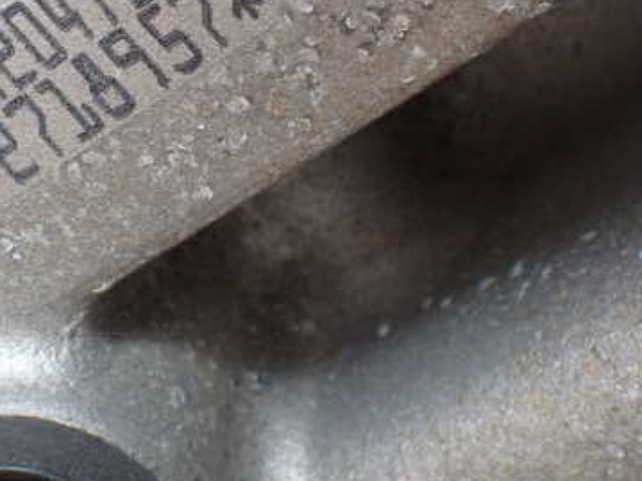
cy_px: 134
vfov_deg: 8.9
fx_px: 3096
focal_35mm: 167
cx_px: 191
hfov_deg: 11.8
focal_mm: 18
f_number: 4.9
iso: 800
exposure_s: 1/250
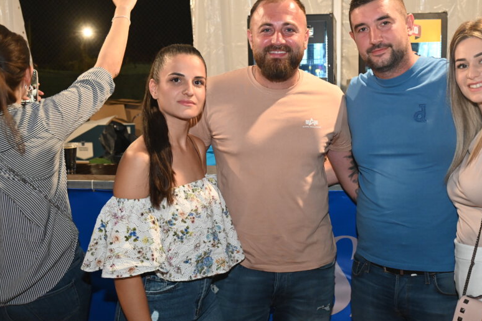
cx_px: 297
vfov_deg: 29.8
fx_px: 602
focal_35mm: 45
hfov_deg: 43.3
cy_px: 157
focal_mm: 34
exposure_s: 1/60
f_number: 4.8
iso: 3600
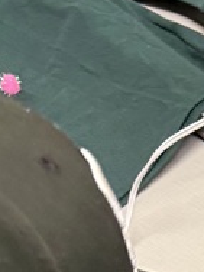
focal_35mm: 131
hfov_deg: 10.0
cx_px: 485
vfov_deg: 12.1
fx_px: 1029
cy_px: 654
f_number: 1.78
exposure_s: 1/60
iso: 250
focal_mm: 6.76
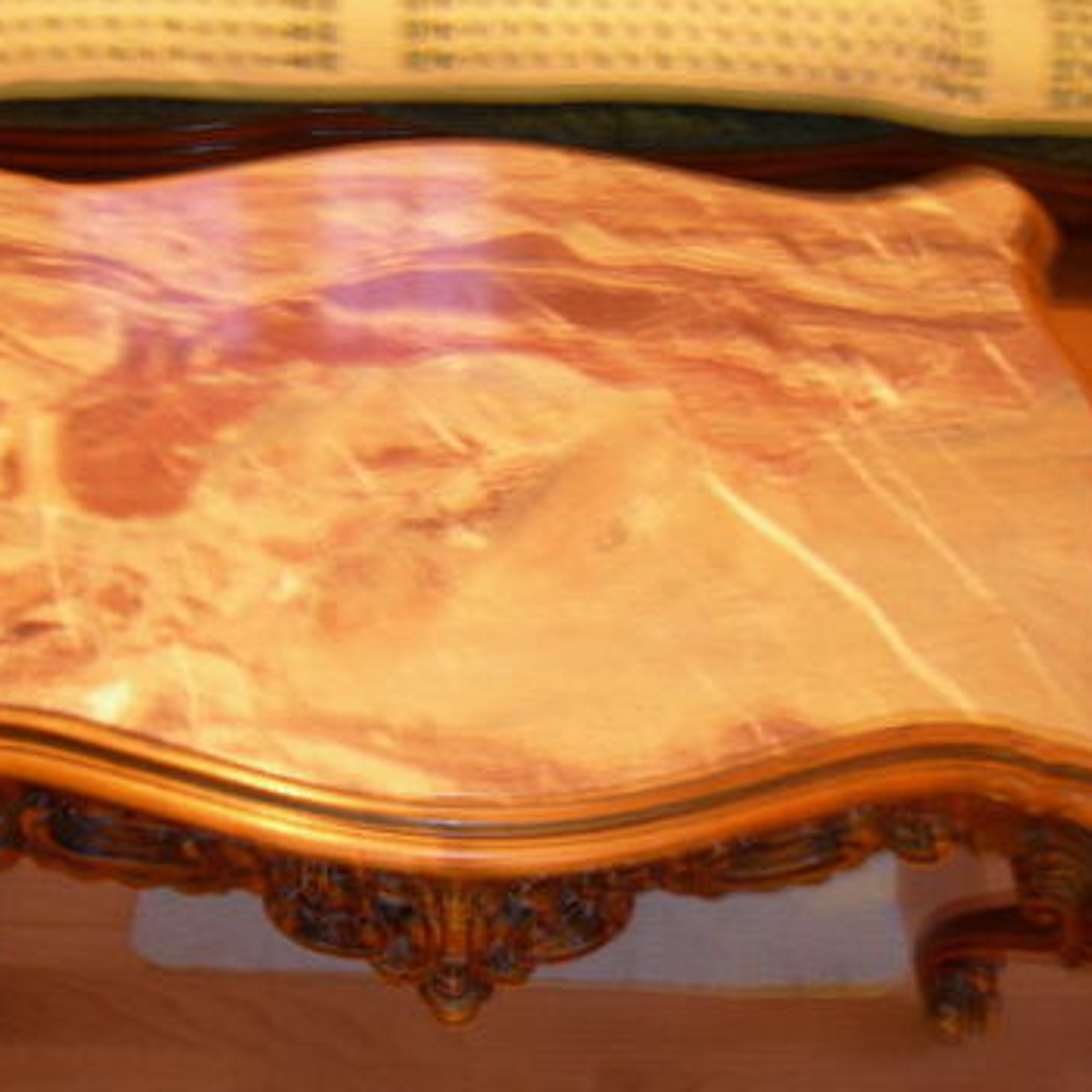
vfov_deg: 36.8
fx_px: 1642
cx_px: 462
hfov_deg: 36.7
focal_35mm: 46
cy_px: 555
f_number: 2.8
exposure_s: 1.1
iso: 200
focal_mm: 7.8
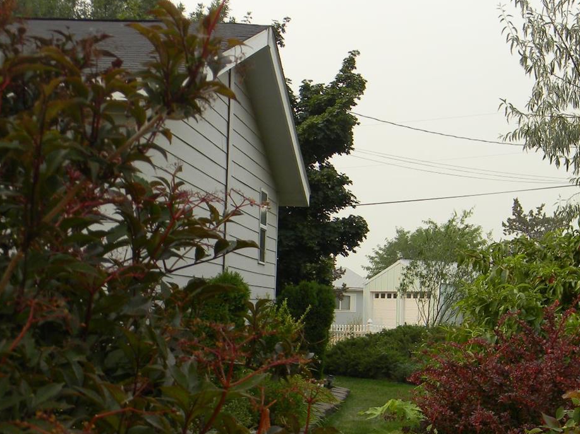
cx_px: 426
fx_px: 1122
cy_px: 257
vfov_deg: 21.9
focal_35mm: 67
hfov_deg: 28.6
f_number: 3.8
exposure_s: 1/530
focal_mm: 7.3
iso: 80
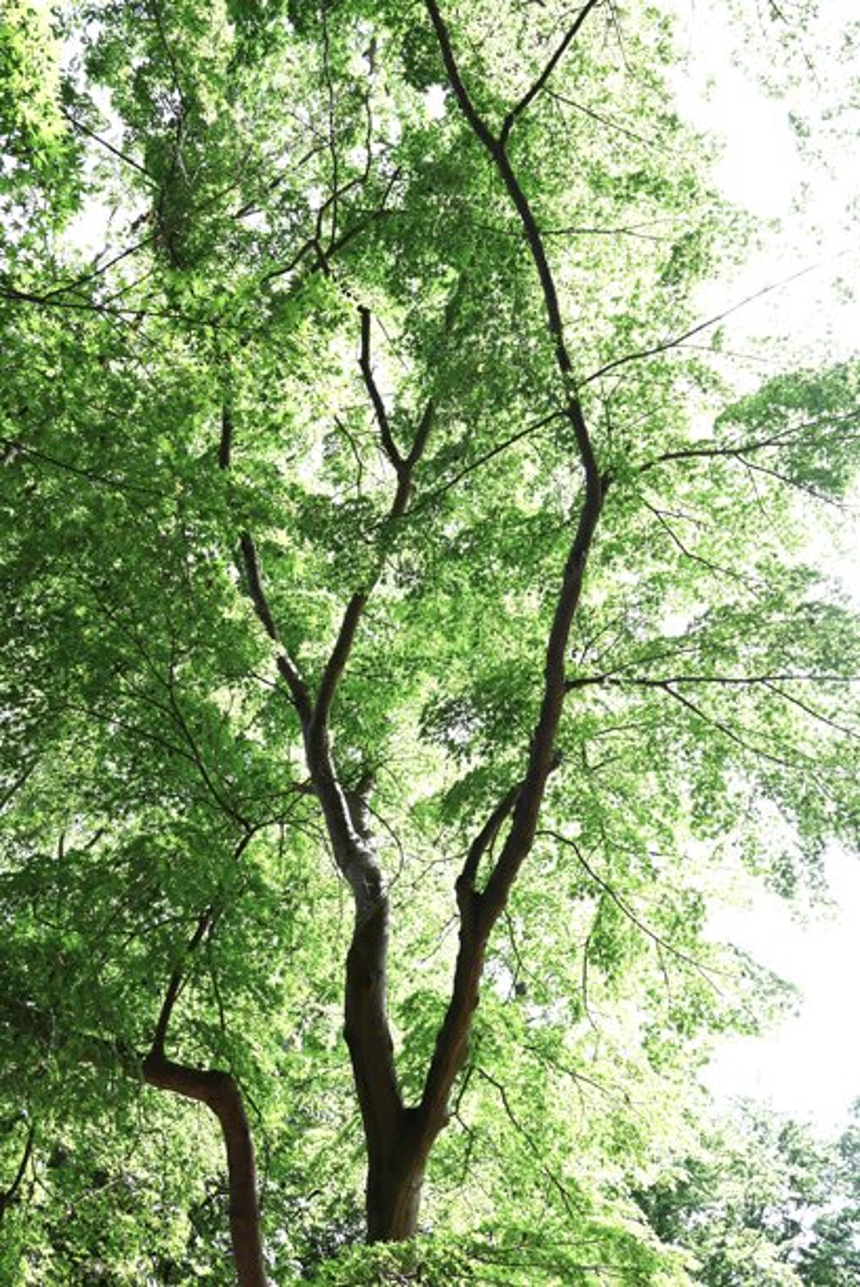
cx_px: 430
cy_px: 644
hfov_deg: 42.4
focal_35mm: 31
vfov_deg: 60.2
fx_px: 1109
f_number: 10
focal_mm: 31
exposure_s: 1/160
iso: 640
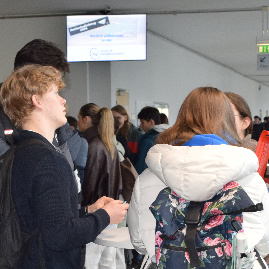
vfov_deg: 15.3
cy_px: 222
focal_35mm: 113
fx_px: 993
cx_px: 114
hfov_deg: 15.4
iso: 800
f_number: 5
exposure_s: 1/100
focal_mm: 28
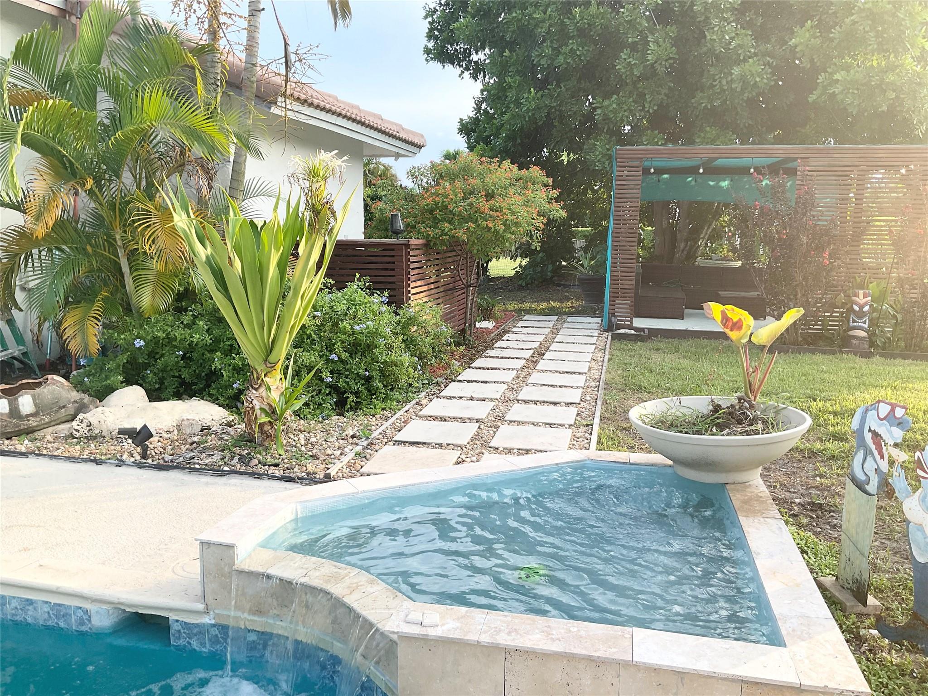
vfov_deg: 48.2
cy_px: 348
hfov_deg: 61.7
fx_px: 777
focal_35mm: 29
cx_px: 464
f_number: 1.8
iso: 16
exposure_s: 1/213
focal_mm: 3
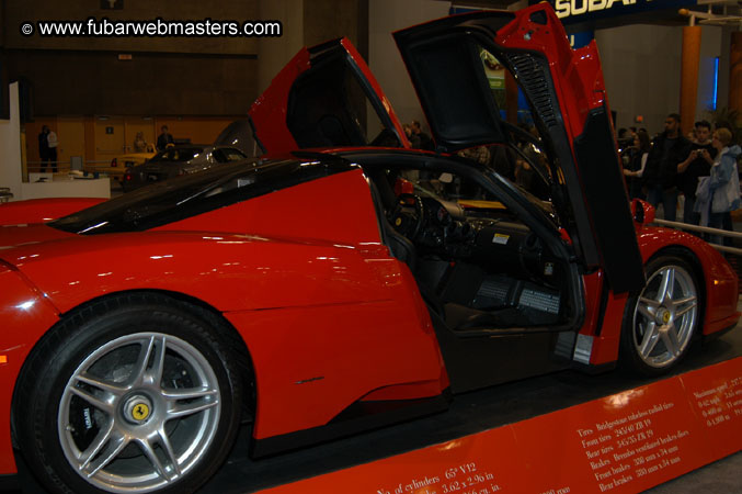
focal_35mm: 36
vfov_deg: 36.8
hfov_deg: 53.2
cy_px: 247
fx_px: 741
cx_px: 371
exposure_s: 1/60
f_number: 5
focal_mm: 24
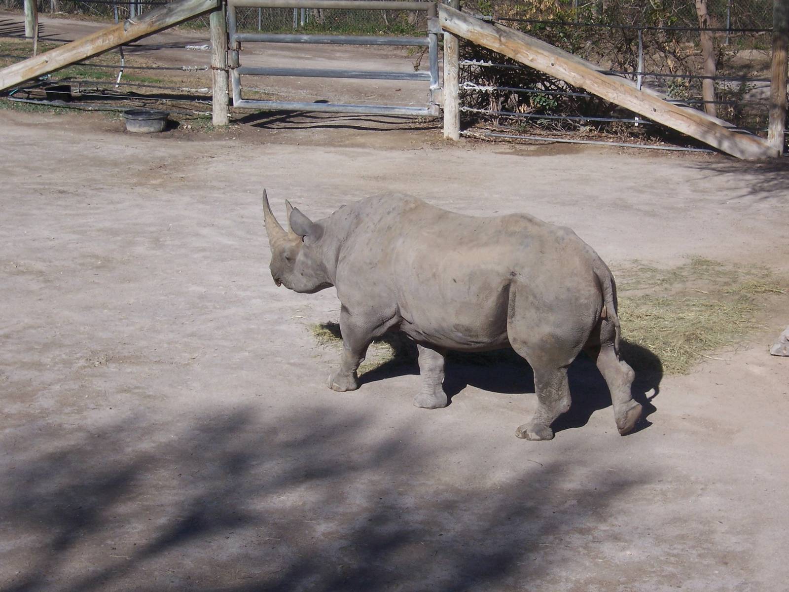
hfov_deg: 22.0
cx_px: 394
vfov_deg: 16.6
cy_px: 296
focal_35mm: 89
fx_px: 2029
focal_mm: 14.8
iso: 80
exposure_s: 1/750
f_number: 5.6
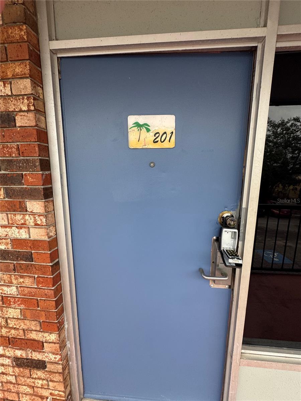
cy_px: 200
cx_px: 150
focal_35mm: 14
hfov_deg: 85.7
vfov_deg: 102.1
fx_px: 162
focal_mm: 2.22
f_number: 2.2
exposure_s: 1/99
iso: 125
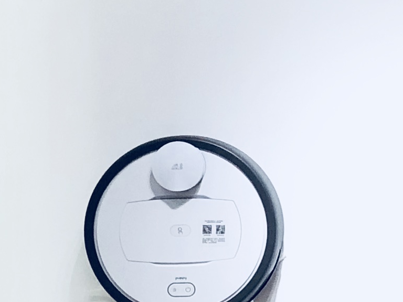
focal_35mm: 273
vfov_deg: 5.4
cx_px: 990
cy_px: 134
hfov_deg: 6.8
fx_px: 3178
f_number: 2.4
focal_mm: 6
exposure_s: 1/50
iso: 16
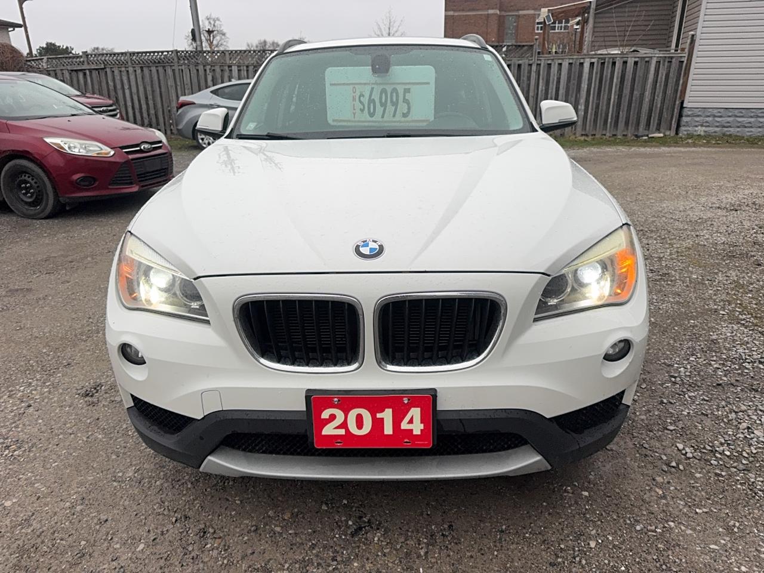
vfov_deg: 56.8
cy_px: 286
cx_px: 382
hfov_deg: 71.6
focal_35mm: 24
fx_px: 530
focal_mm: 6.76
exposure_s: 1/1414
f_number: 1.78
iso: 50
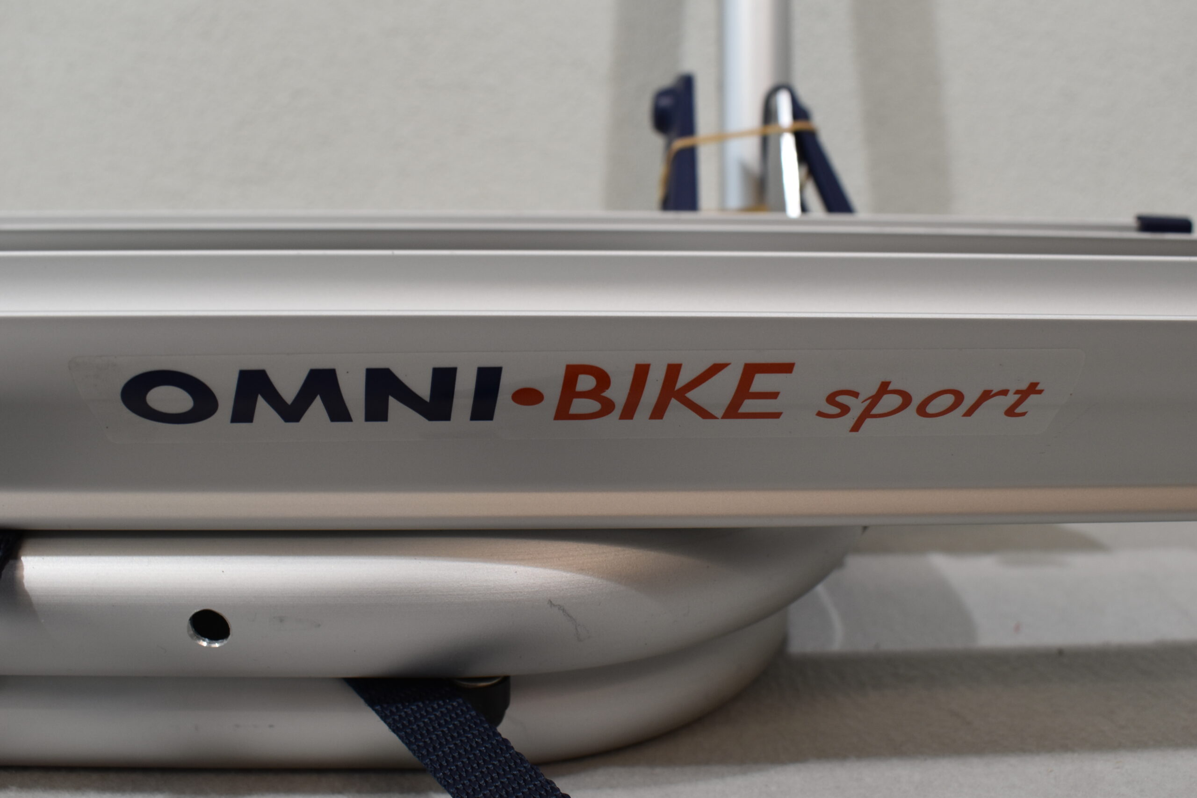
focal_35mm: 36
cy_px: 399
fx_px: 1197
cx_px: 598
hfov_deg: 53.1
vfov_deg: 36.9
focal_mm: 24
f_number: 7.1
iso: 400
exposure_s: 1/60
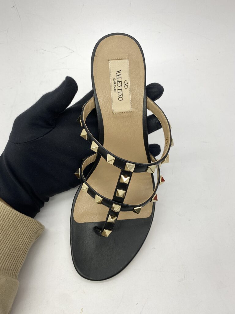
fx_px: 235
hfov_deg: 53.1
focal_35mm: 26
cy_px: 157
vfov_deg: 67.3
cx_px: 118
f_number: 1.8
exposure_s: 1/126
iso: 32
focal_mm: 4.25
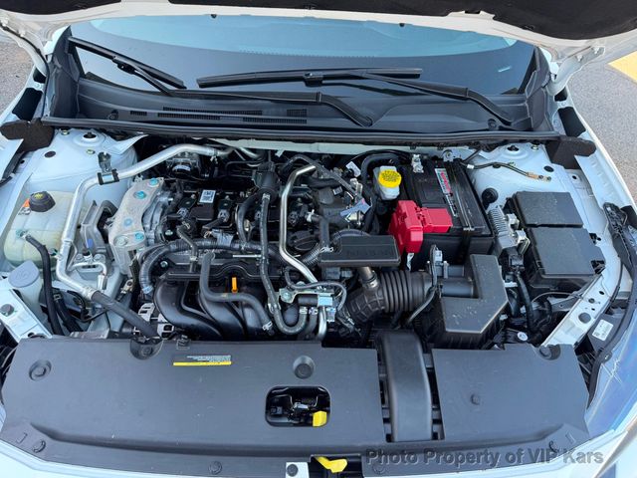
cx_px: 318
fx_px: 442
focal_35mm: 24
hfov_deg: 71.6
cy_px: 239
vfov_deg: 56.8
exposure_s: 1/172
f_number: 1.78
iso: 80
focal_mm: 6.76
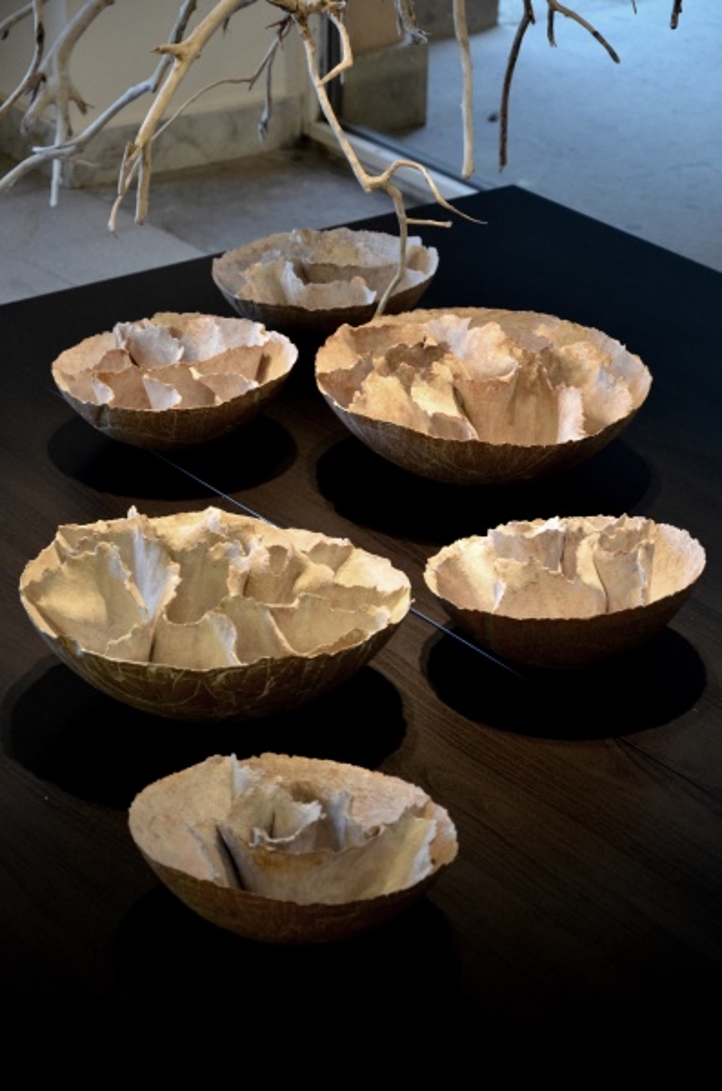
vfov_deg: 19.5
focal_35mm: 105
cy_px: 546
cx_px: 361
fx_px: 3175
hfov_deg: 13.0
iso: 1600
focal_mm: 70
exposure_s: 1/25
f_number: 5.3
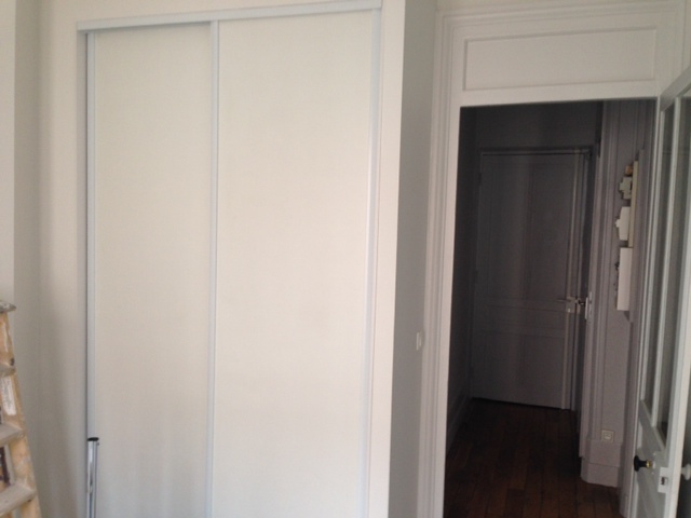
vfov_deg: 42.9
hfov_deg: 55.4
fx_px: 659
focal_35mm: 33
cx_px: 346
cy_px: 259
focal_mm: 4.12
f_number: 2.4
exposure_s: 1/20
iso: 80
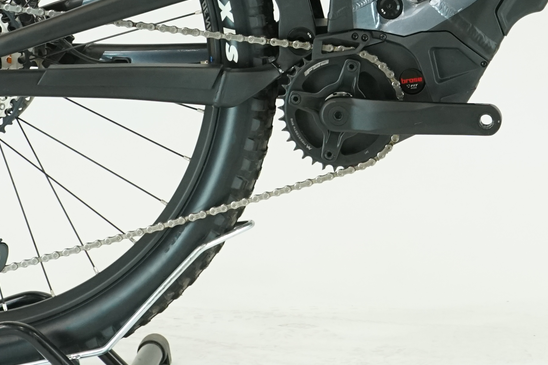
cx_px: 499
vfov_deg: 7.6
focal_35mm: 178
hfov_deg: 11.5
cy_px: -150
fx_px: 2709
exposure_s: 1/200
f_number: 5.6
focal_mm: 54
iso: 1600
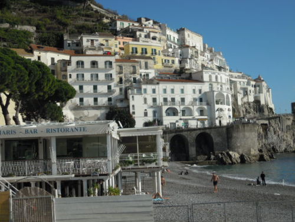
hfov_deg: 35.5
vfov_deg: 27.0
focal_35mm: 54
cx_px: 148
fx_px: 460
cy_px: 111
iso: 100
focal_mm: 9.6
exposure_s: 1/400
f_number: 7.4
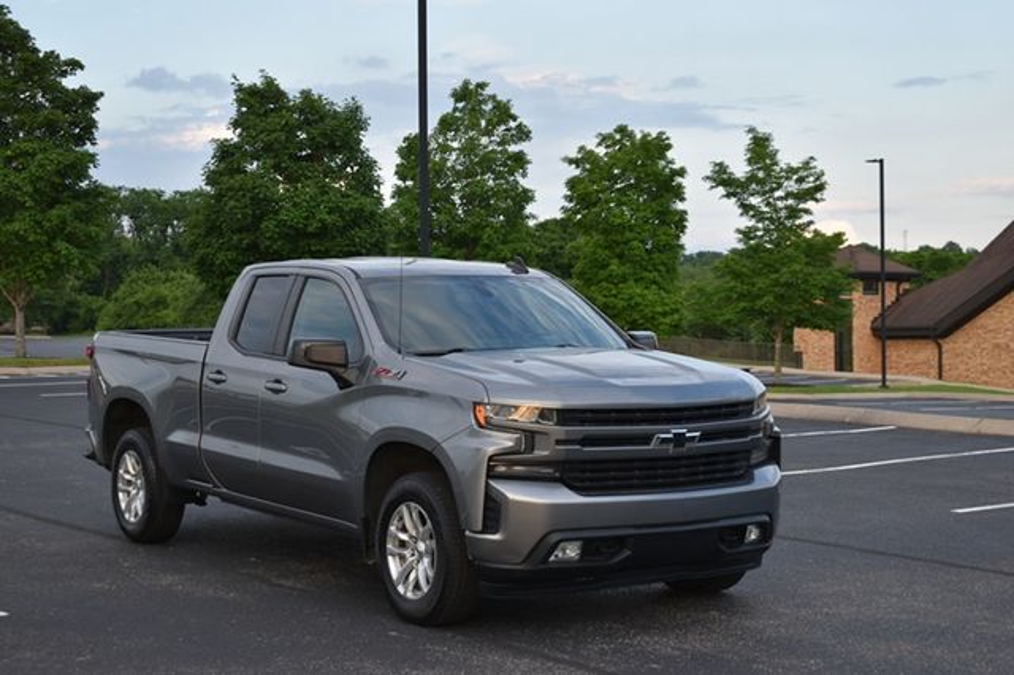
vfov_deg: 22.6
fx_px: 1689
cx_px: 507
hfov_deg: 33.4
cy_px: 338
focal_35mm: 60
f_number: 5.6
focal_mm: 40
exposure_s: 1/250
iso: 280
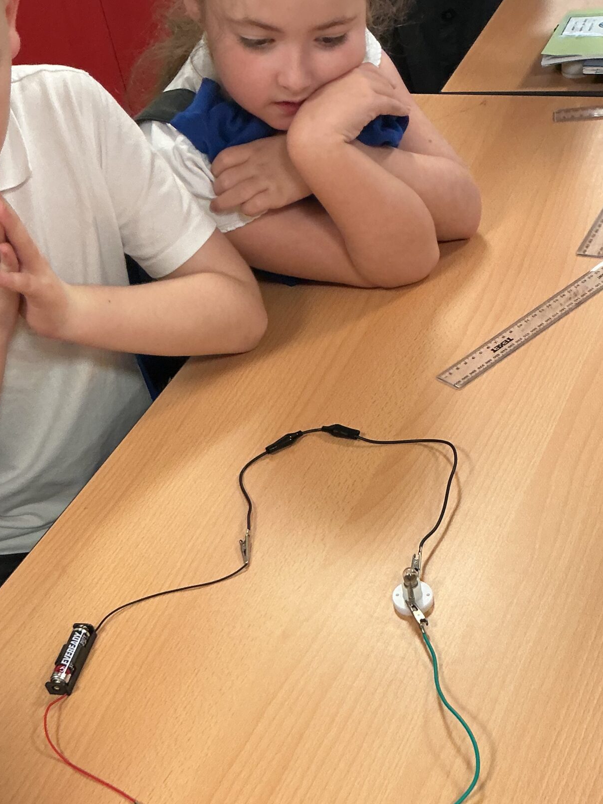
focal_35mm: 46
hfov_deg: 31.5
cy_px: 597
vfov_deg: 40.2
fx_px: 1069
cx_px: 323
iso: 100
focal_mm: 3
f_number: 1.8
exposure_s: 1/60
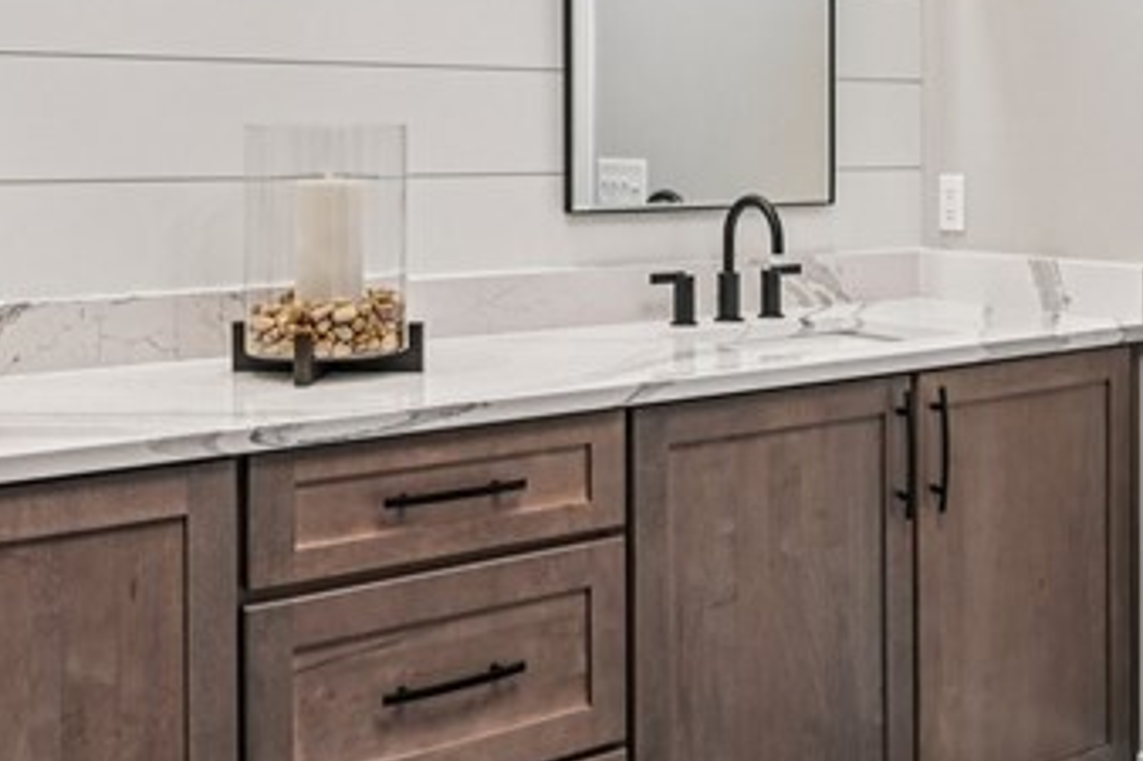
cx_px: 621
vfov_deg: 29.2
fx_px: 1428
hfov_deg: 43.6
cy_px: 149
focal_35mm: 45
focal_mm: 14
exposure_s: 1/20
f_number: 4
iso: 400
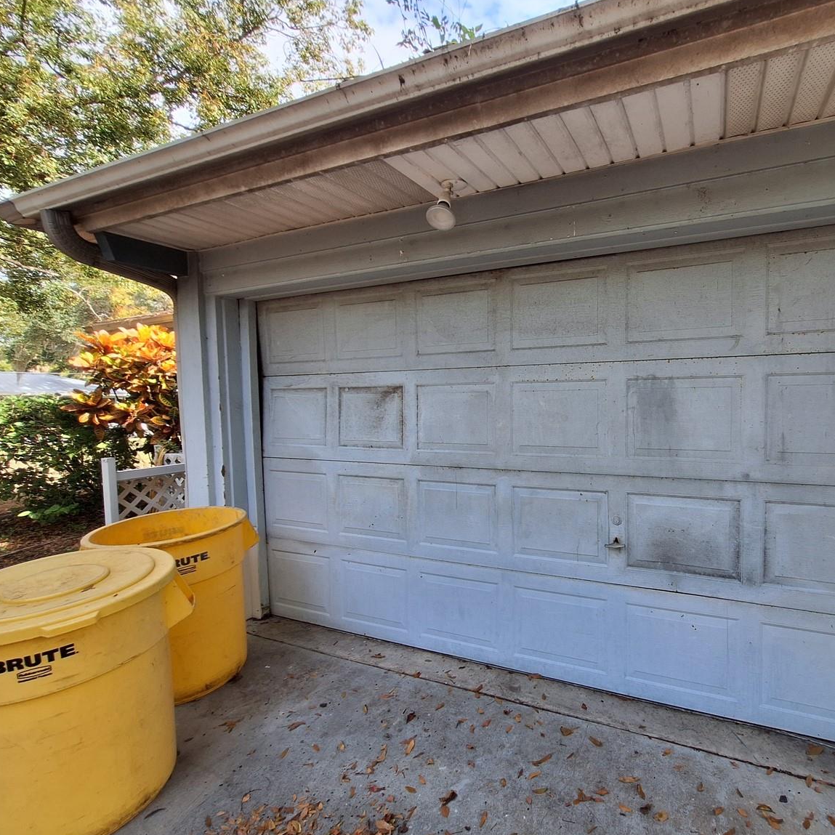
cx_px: 515
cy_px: 428
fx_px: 437
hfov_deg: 86.0
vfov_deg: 87.4
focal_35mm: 16
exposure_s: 1/222
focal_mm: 1.74
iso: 40
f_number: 2.2
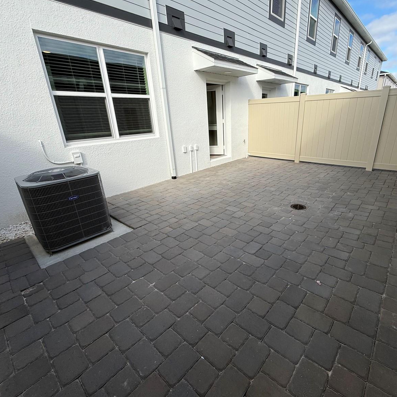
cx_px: 215
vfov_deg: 84.0
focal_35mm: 17
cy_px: 198
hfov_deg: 83.8
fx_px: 221
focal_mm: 2.22
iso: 50
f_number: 2.2
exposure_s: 1/1368
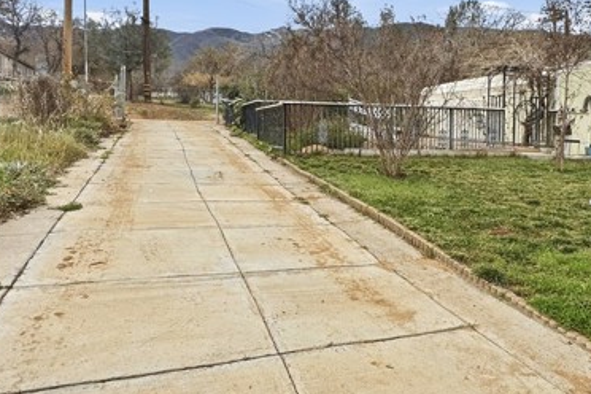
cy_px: 149
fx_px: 410
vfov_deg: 50.8
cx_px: 361
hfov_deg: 70.6
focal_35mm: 25
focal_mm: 2.2
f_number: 2.2
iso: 40
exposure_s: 1/309
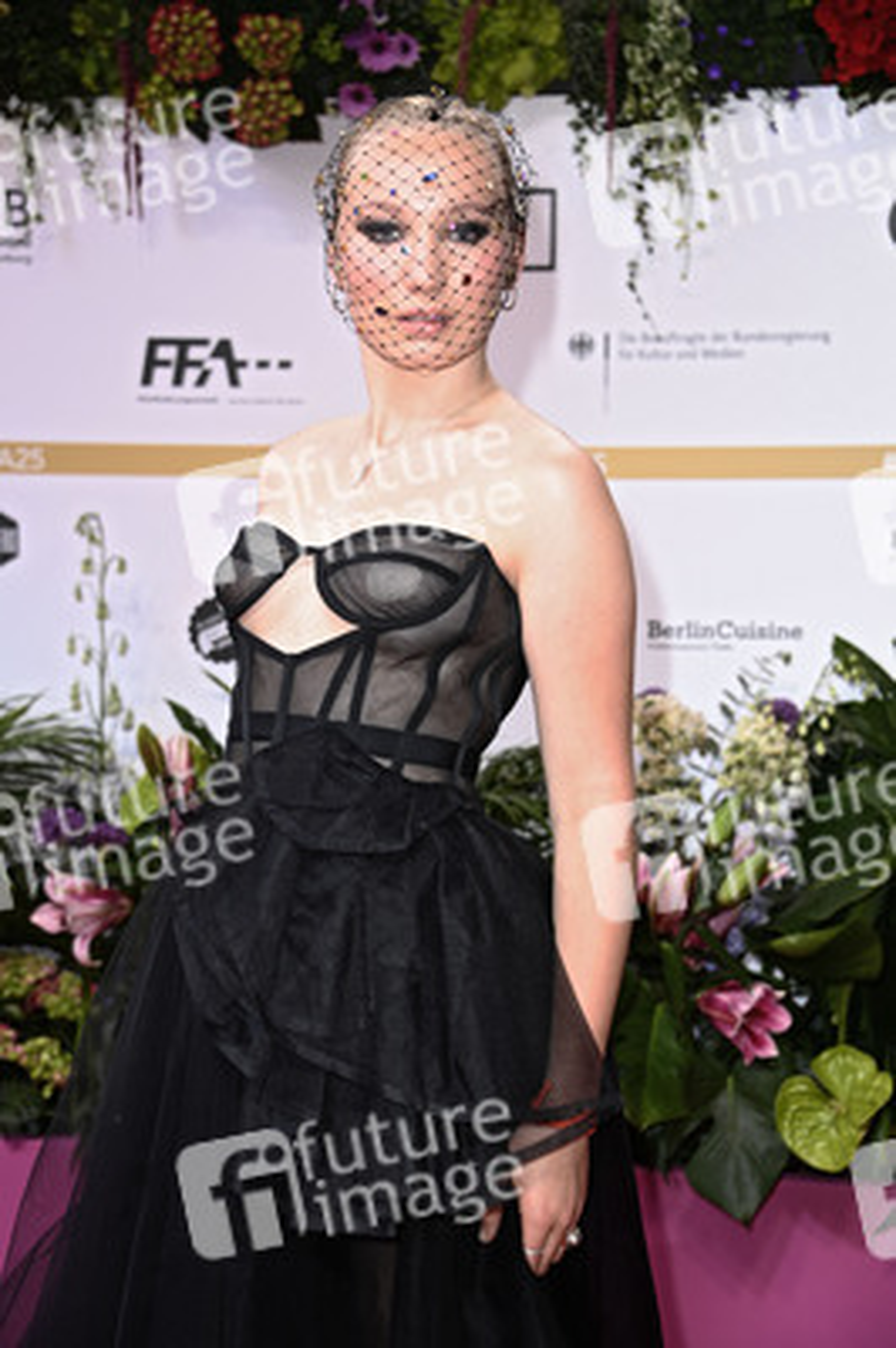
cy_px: 674
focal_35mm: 85
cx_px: 448
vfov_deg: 23.9
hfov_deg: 16.0
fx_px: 3179
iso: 800
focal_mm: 85
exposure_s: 1/250
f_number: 5.6
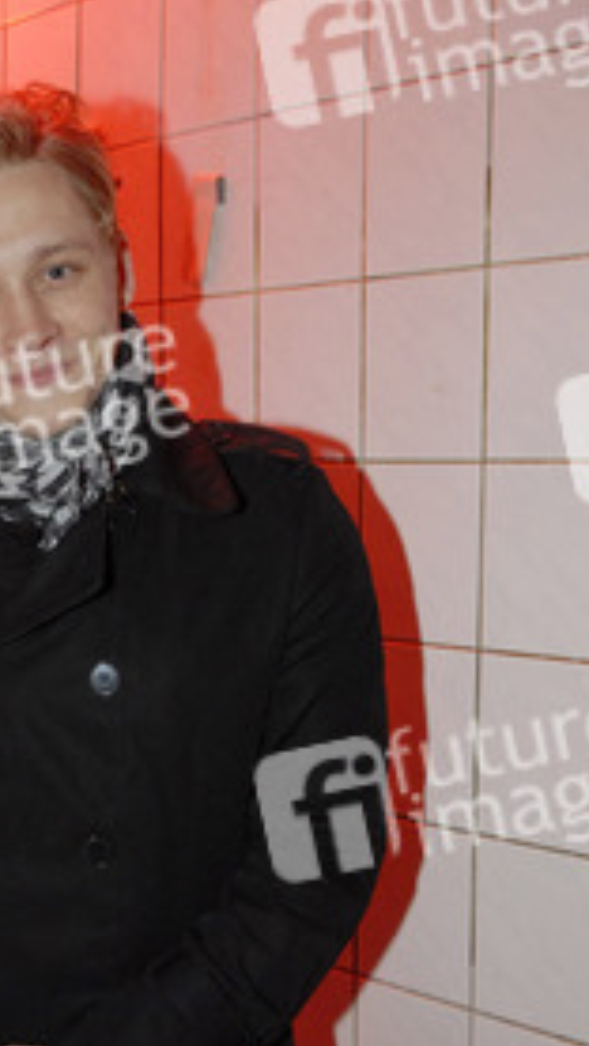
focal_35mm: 50
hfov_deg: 23.6
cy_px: 604
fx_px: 1387
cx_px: 109
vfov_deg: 41.2
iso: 800
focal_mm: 22
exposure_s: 1/50
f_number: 4.5
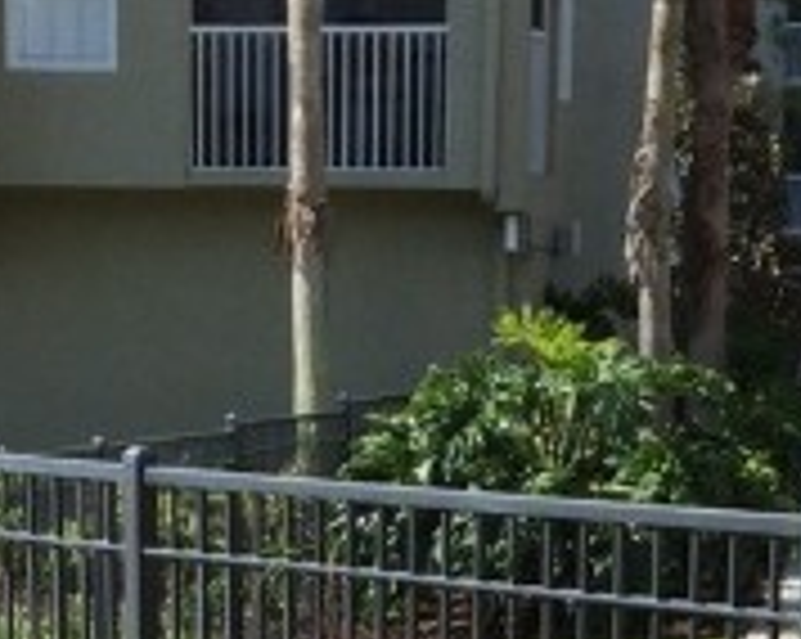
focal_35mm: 163
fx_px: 3860
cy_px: 1503
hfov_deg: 11.8
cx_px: 400
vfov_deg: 8.7
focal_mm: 4.15
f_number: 2.2
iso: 32
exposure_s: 1/1368
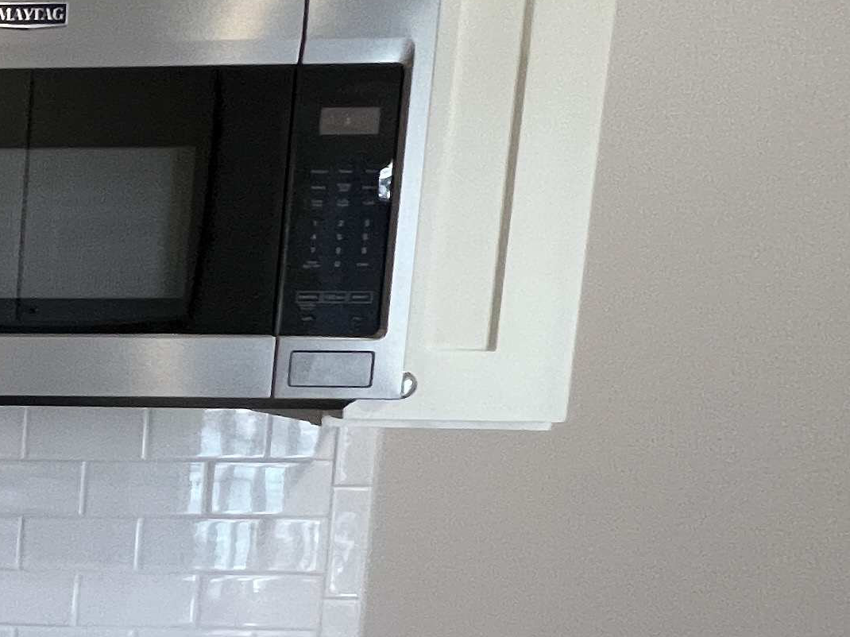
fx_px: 1203
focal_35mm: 49
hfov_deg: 21.6
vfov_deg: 29.5
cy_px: 403
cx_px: -720
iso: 250
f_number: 1.8
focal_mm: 1.57
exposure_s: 1/60
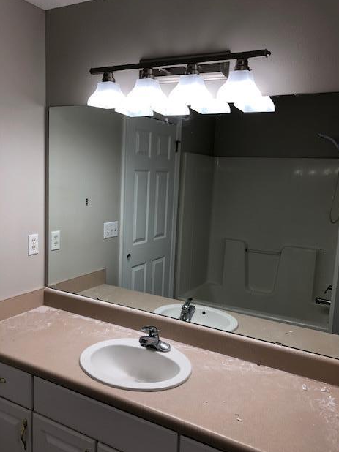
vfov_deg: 61.7
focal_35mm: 29
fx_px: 379
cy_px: 225
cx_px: 174
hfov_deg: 48.2
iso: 64
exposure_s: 1/120
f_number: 1.8
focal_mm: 3.99
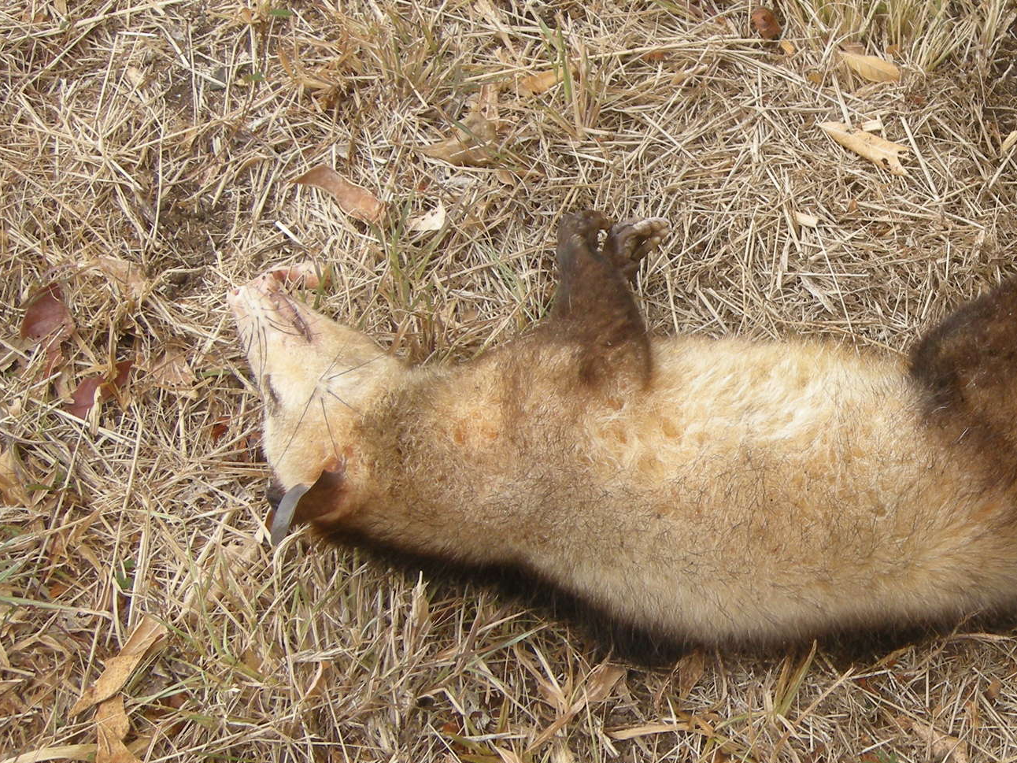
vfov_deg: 22.6
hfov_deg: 28.8
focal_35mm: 65
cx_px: 890
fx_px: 1910
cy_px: 457
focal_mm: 7.5
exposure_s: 1/125
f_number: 4.3
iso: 64
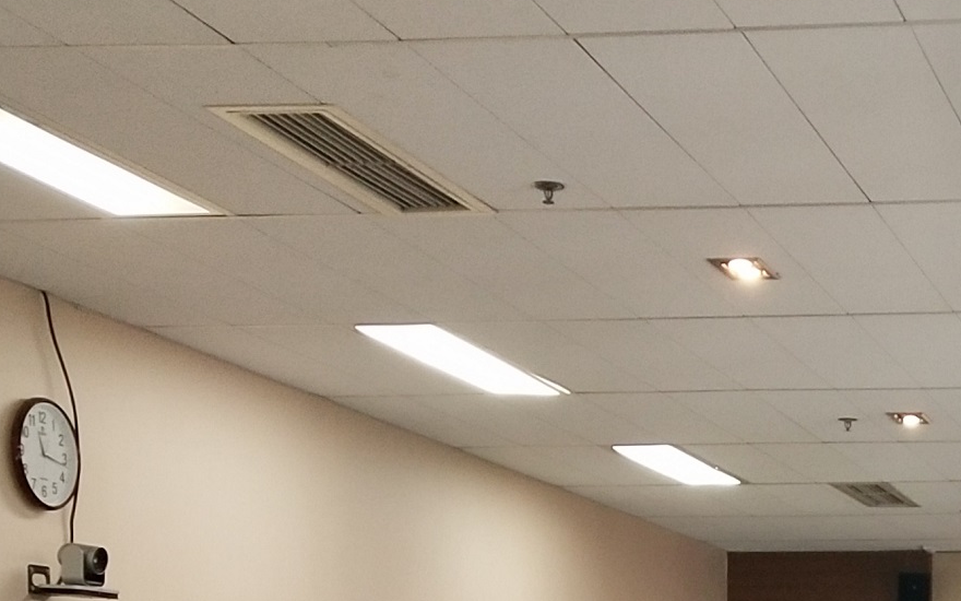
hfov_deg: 20.7
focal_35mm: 94
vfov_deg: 13.3
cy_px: 857
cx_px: 1148
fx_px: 2462
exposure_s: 1/50
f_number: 1.8
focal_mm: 3.95
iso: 329
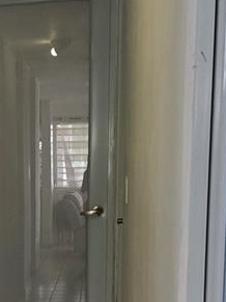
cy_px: 336
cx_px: -82
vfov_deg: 19.7
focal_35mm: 95
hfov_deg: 14.8
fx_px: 828
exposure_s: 1/60
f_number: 1.7
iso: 1000
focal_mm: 6.3
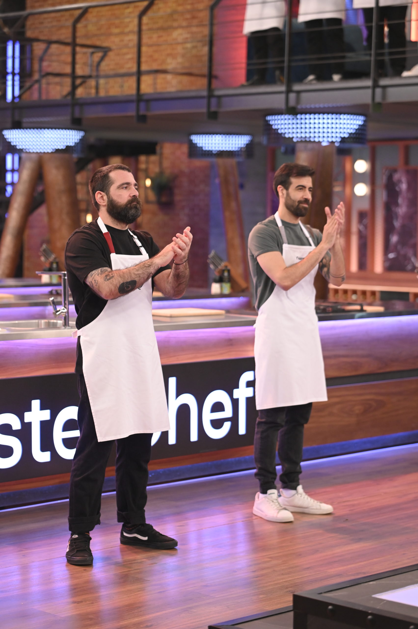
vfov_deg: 22.6
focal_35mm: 90
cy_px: 314
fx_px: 1570
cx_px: 209
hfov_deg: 15.2
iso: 3200
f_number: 3.2
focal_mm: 90
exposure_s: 1/200
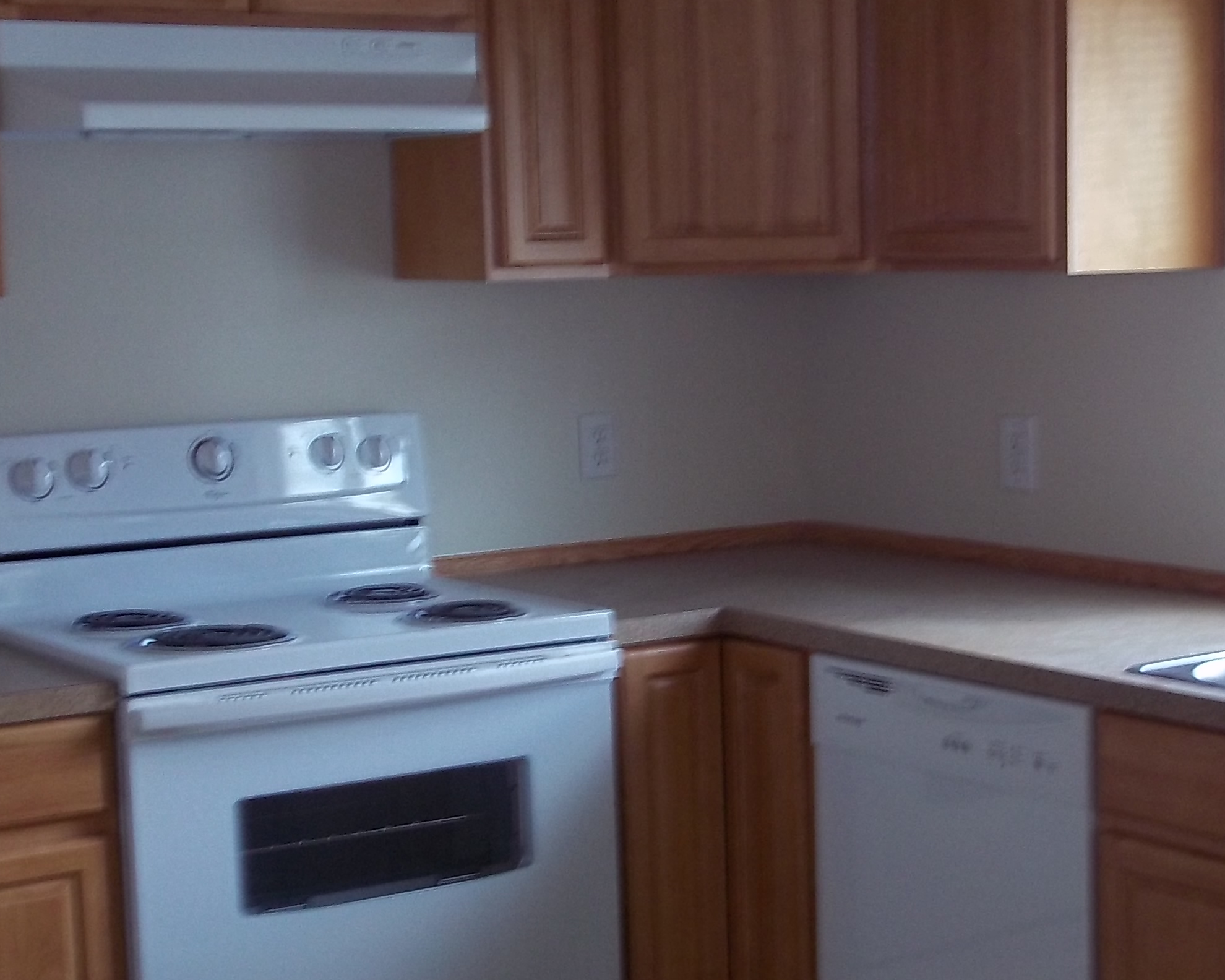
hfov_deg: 26.7
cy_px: 554
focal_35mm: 71
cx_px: 757
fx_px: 2574
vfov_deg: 21.5
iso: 119
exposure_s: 1/30
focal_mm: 6.5
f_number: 3.1
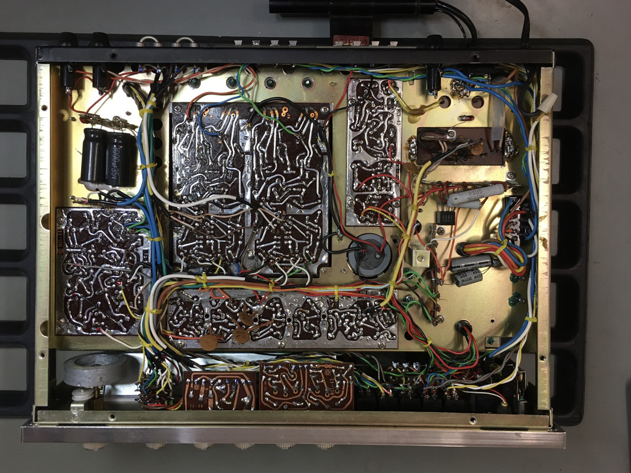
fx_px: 529
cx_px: 316
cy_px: 236
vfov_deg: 48.2
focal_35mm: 29
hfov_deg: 61.7
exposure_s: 1/33
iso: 50
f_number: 2.2
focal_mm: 4.15
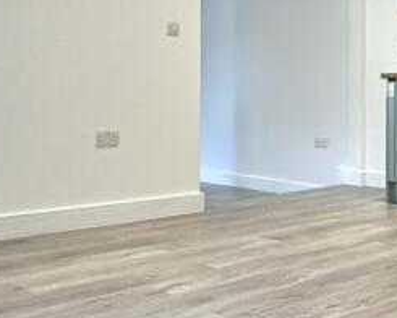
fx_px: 670
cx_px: 288
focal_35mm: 57
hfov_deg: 32.5
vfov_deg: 26.5
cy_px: 99
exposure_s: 1/100
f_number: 2.2
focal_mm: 2.22
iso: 200
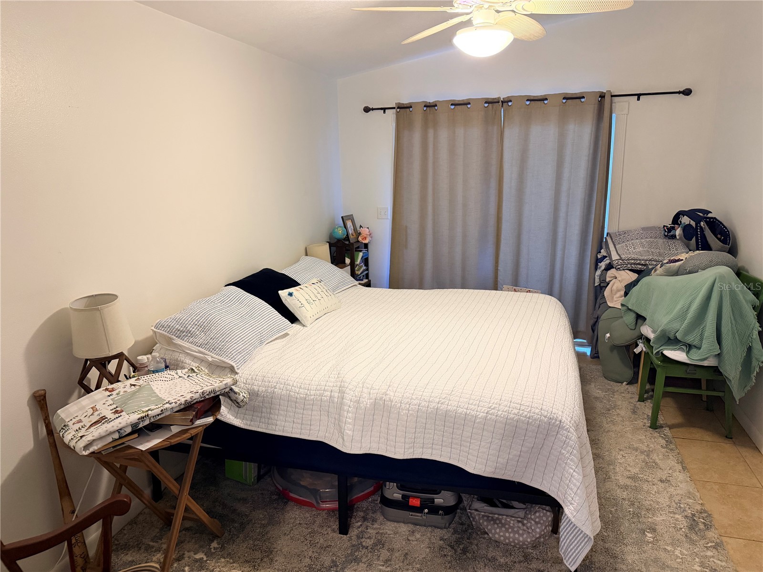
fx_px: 529
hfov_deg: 71.6
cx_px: 382
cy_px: 286
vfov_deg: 56.8
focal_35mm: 24
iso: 500
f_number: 1.78
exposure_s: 1/60
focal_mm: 6.76
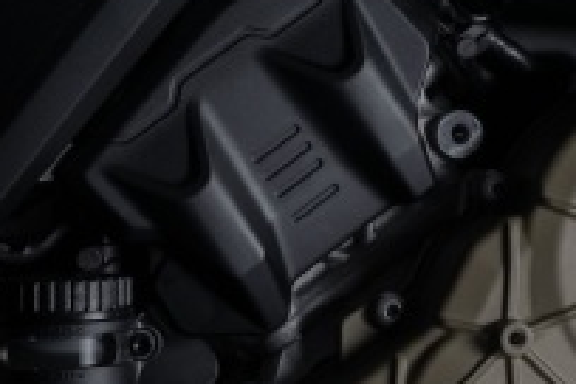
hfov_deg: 9.5
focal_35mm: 208
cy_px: -282
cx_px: 983
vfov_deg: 6.5
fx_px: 3328
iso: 100
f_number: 11
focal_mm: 53
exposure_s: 1/160
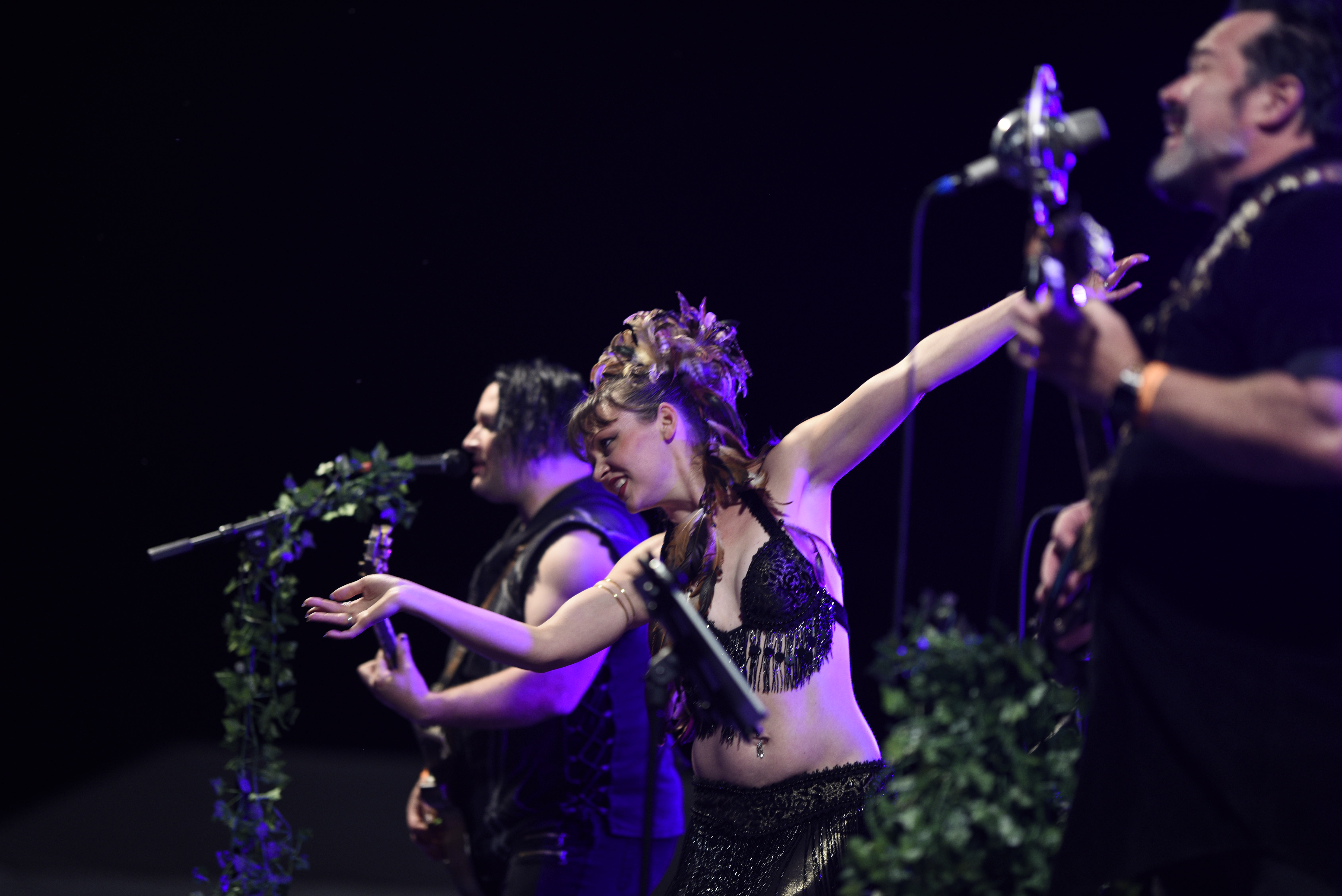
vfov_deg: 13.1
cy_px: 448
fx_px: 3915
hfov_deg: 19.5
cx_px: 671
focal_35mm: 105
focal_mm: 105
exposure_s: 1/250
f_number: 1.4
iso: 500
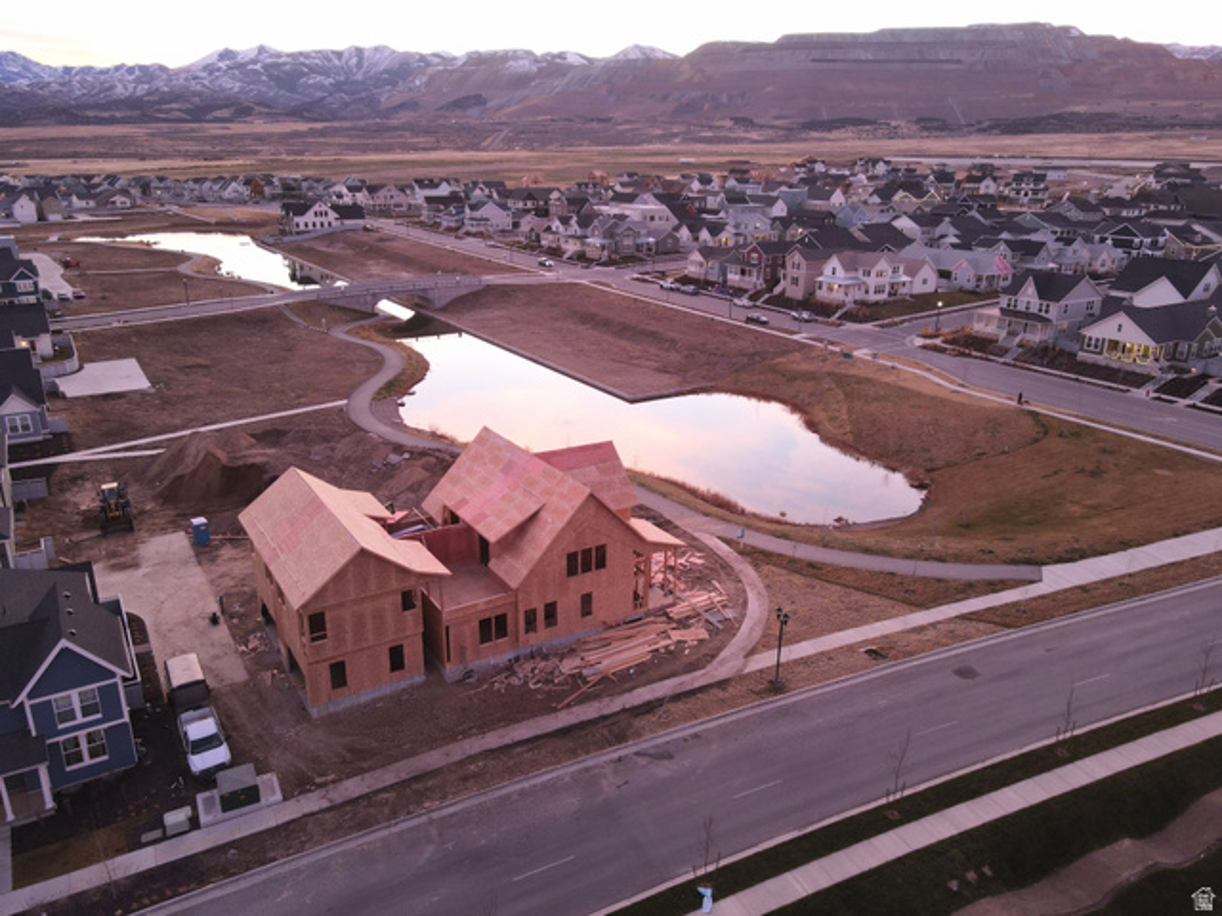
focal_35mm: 24
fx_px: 847
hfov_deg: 71.6
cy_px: 458
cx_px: 611
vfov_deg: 56.8
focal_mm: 4.5
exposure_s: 1/15
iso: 260
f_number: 2.8
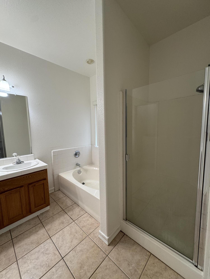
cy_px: 140
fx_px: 113
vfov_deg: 102.1
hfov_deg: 85.7
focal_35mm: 14
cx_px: 105
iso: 160
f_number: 2.2
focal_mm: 2.22
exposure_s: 1/60
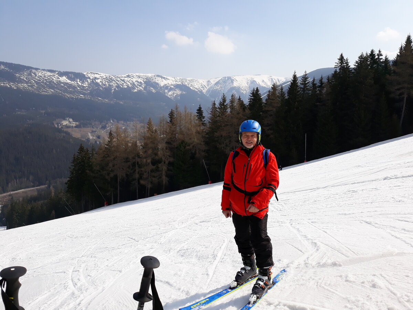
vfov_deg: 51.4
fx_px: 322
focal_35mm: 27
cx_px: 206
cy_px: 155
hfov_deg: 65.3
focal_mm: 3.71
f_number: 1.7
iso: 40
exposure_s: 1/2451
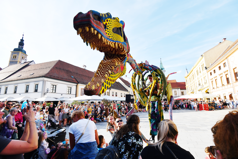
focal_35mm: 16
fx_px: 106
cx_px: 119
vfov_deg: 73.7
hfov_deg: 96.7
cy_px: 80
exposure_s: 1/800
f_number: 5
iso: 100
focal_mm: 16
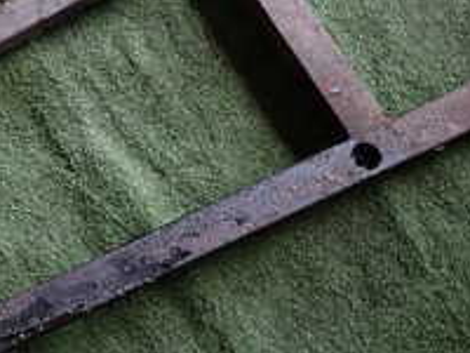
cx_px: -92
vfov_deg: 19.4
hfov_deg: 23.7
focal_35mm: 75
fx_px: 1018
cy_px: 282
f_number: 2
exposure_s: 1/80
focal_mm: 4.5
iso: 100
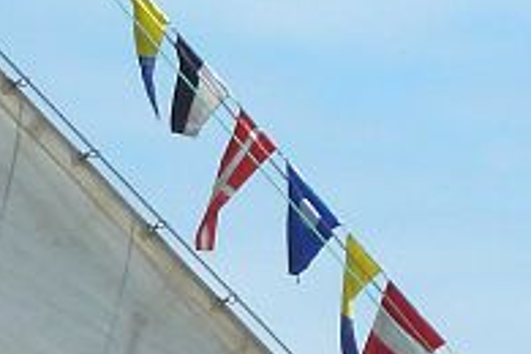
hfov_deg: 2.7
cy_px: 926
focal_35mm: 750
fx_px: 11062
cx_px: 35
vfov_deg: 1.8
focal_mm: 22.5
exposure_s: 1/500
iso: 80
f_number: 5
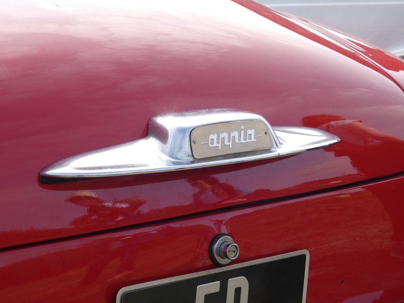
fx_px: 1144
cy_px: 152
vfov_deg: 15.1
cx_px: 202
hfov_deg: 20.0
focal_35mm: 98
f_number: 4.8
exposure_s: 1/250
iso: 80
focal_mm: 17.5
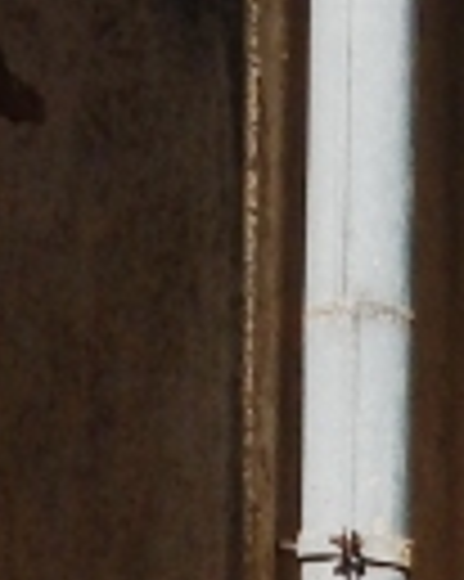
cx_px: 1266
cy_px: 2226
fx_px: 7218
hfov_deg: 3.6
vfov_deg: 4.3
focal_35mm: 420
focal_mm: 9.7
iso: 125
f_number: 3.8
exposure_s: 1/1250
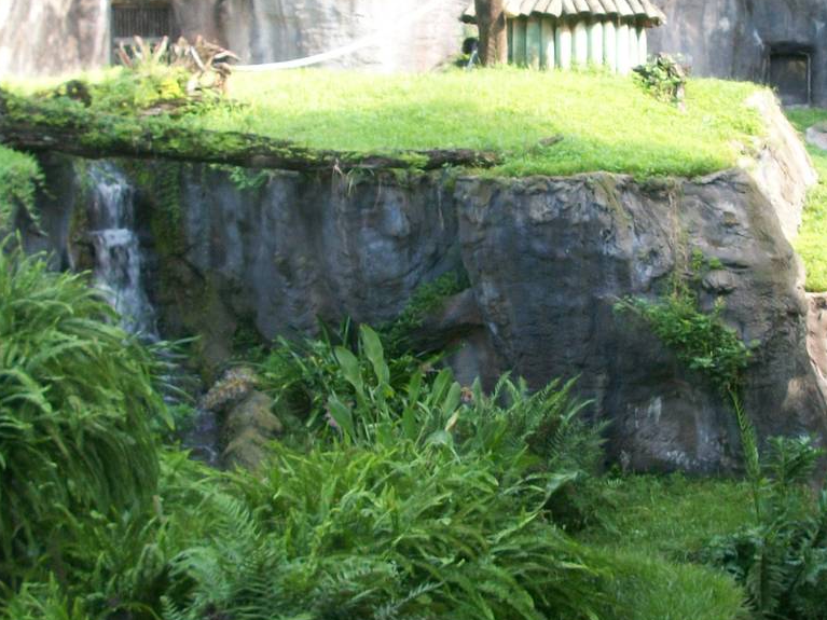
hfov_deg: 26.6
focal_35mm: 73
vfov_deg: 20.1
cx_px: 529
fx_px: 1744
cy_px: 262
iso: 80
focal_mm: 6.3
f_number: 3.1
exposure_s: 1/50
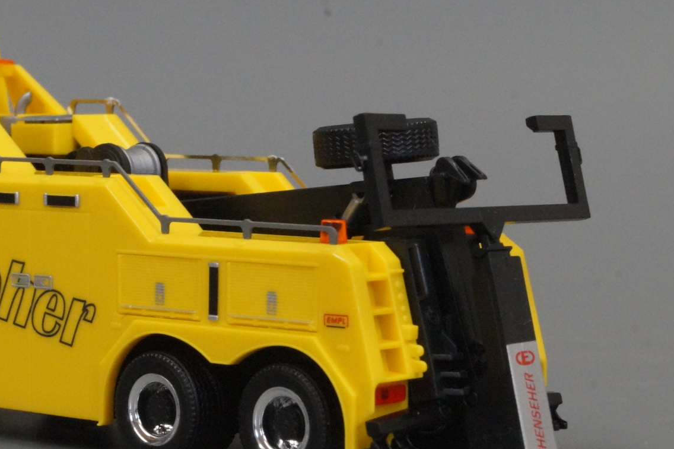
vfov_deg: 10.4
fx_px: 2470
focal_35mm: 132
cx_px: 179
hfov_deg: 15.5
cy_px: 155
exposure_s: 1/25
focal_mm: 50
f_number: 22
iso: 3200
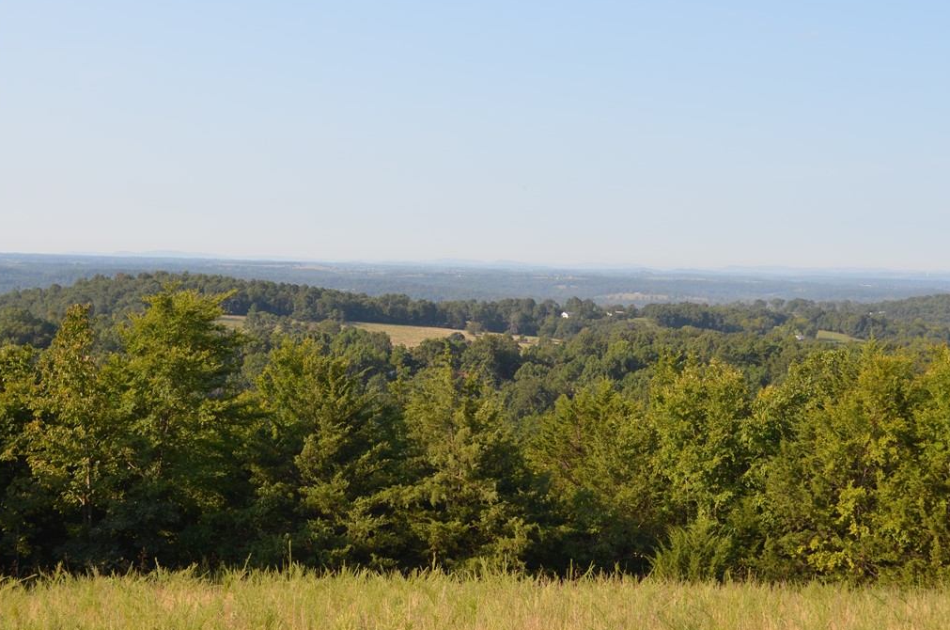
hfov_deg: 35.4
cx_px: 503
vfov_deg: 23.9
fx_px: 1489
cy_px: 297
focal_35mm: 57
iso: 140
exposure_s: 1/250
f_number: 8
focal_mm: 35
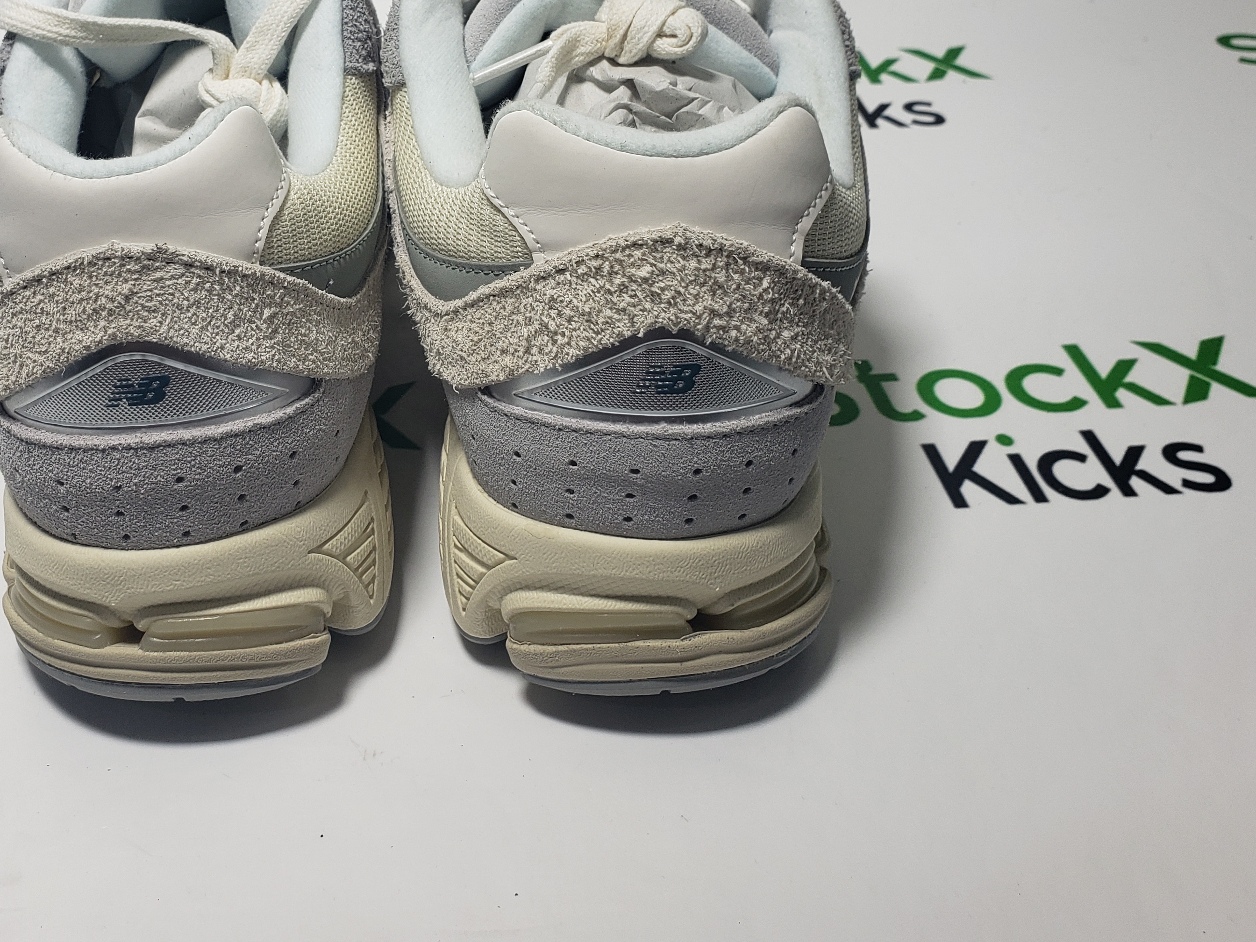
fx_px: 1415
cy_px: 289
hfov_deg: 47.2
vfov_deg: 36.3
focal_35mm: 39
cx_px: 437
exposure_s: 1/225
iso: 50
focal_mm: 4.3
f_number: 2.4
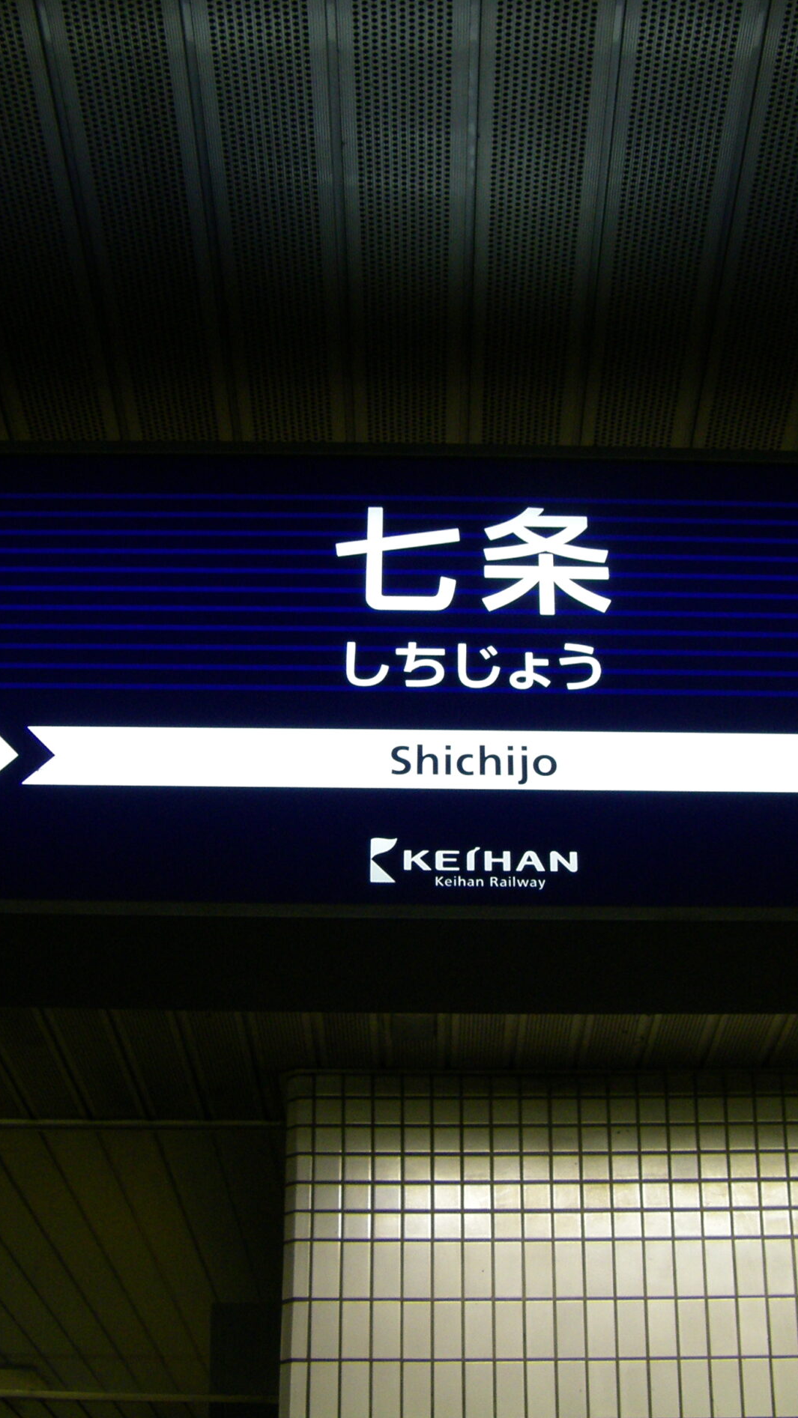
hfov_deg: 21.4
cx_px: 461
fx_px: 2106
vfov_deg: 37.2
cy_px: 705
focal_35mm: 56
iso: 160
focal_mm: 6.3
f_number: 3.5
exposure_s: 1/50
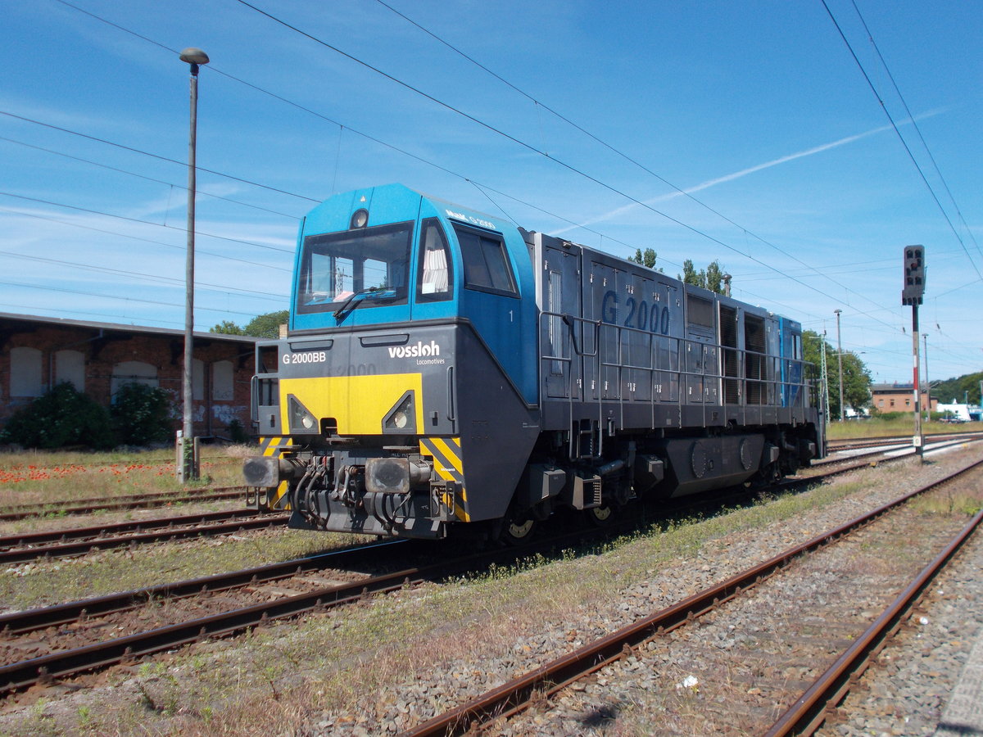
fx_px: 966
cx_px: 492
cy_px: 368
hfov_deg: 54.0
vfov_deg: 41.8
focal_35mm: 34
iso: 80
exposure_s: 1/125
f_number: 9.2
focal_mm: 6
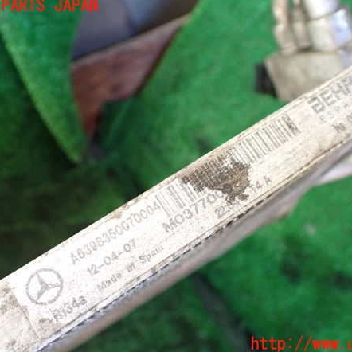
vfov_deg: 46.0
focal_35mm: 36
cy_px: 175
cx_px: 192
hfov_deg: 46.0
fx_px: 414
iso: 640
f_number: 2.3
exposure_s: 1/125
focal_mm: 5.4
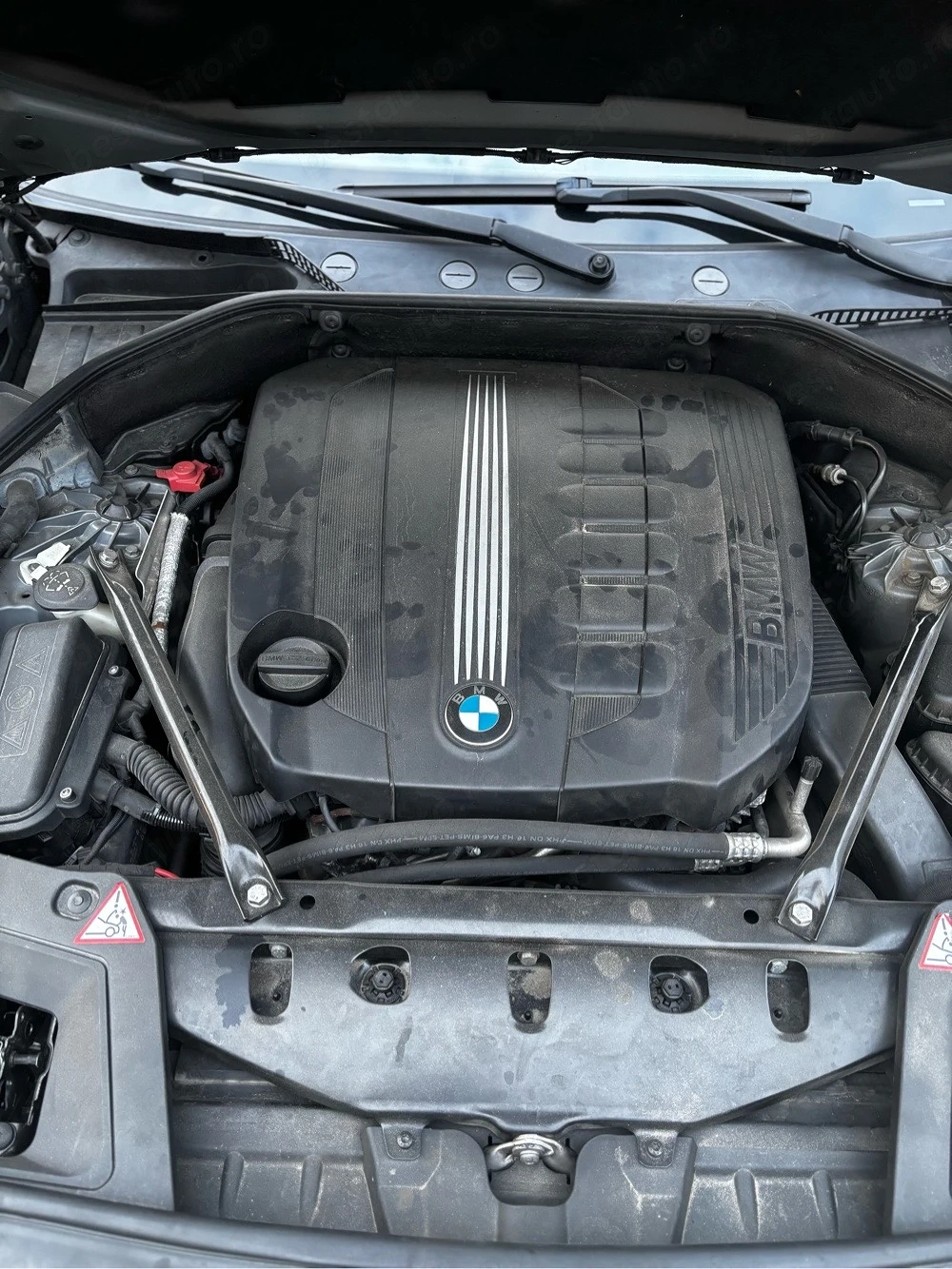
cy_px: 634
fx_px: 954
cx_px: 476
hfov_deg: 53.0
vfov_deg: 67.3
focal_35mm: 26
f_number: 1.6
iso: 250
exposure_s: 1/60
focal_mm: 5.96
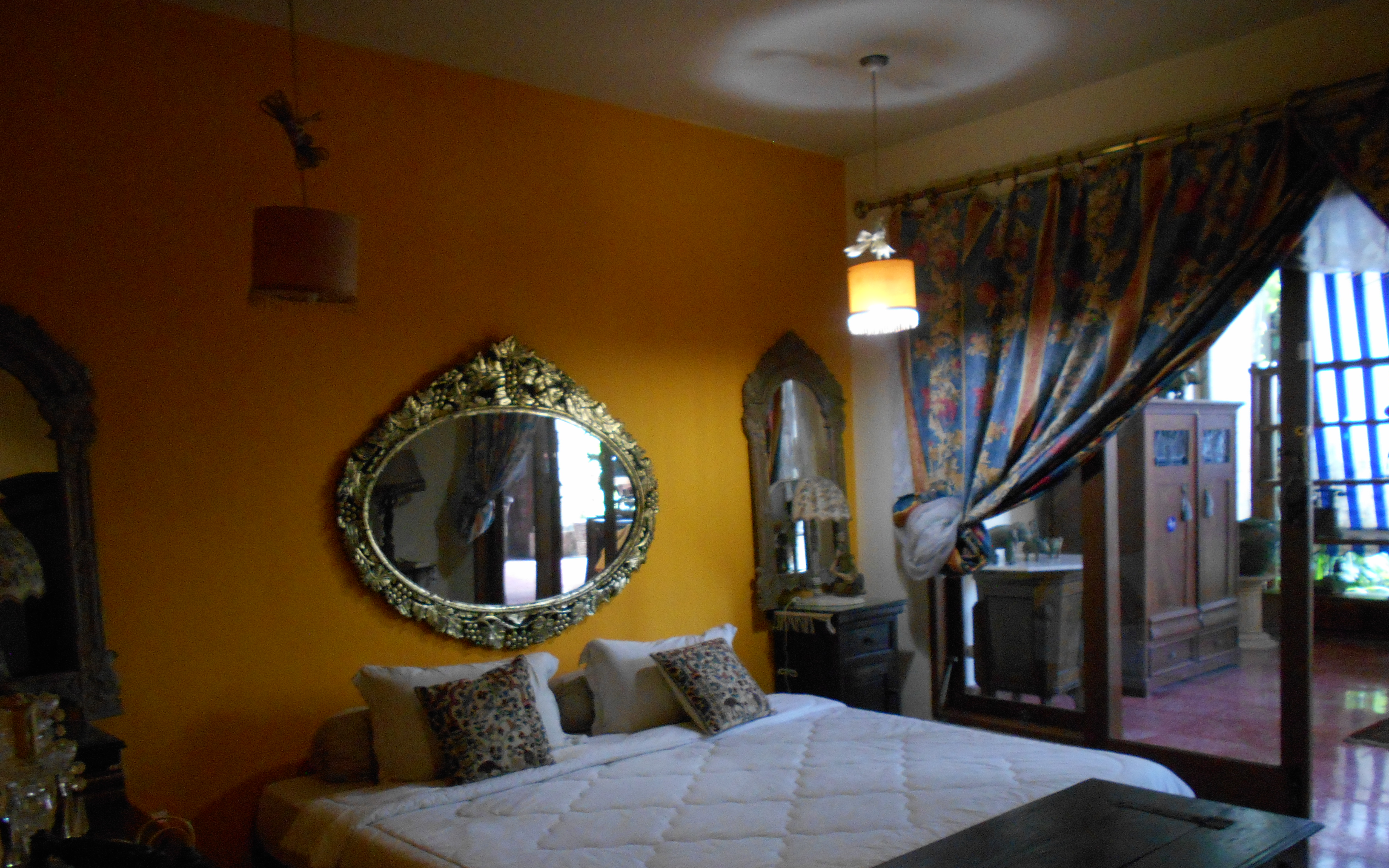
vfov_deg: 44.3
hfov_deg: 66.5
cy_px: 529
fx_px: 1060
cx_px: 704
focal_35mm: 28
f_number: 3.2
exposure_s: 1/15
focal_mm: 4.6
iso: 500
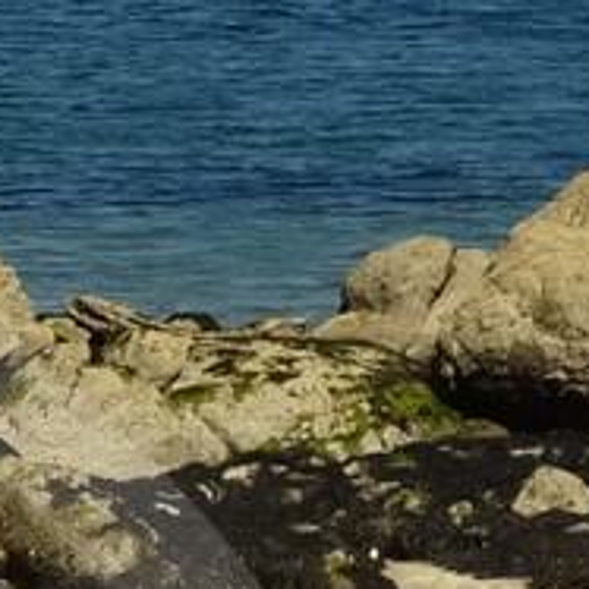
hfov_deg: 0.9
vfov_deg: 0.9
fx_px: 35575
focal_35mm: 1848
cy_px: 1370
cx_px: -778
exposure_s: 1/400
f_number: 7.1
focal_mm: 170
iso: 100
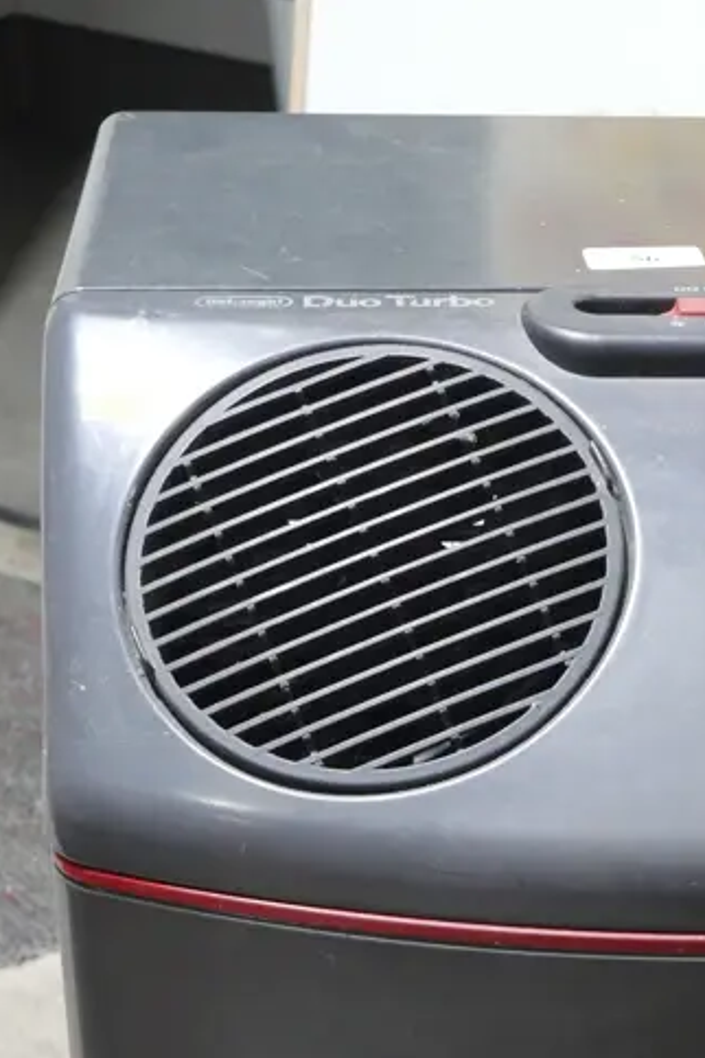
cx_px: 732
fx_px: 3114
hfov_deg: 12.7
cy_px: 1115
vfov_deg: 18.6
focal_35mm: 106
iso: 1600
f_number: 5.6
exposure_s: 1/60
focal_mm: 24
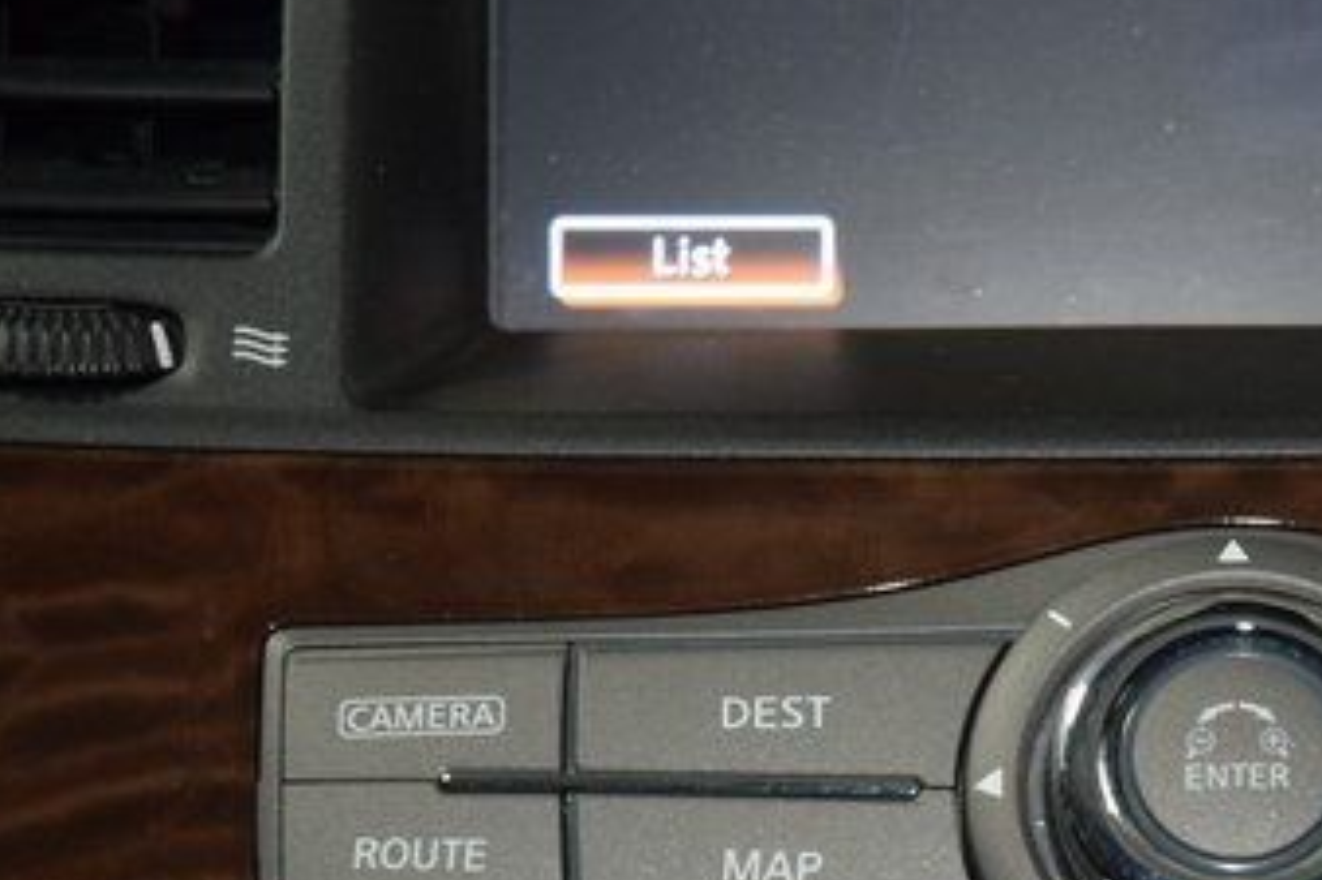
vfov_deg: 6.9
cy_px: 772
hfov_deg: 10.3
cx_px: 1169
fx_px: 7304
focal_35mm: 199
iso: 1400
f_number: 4.5
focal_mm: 70
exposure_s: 1/50
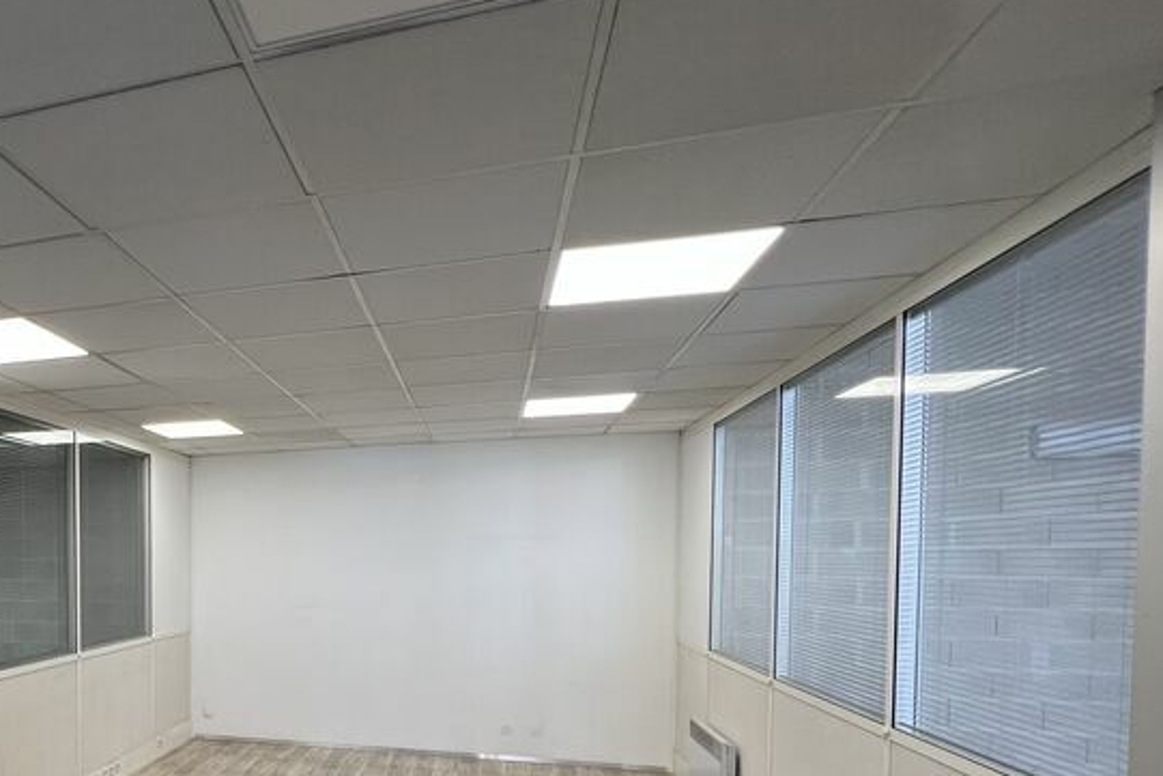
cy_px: 591
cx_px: 191
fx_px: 775
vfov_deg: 50.7
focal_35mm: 24
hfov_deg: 65.3
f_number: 1.8
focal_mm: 1.57
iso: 64
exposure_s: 1/100
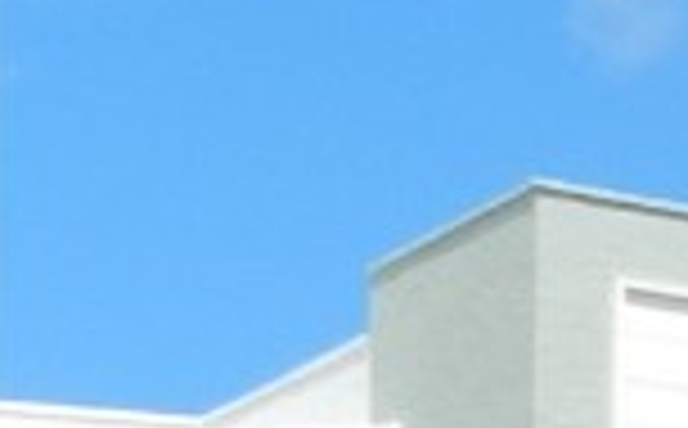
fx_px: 5053
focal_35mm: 270
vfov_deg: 4.7
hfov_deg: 6.8
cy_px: 1014
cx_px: 2289
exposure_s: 1/1000
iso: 160
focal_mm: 6.7
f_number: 4.5
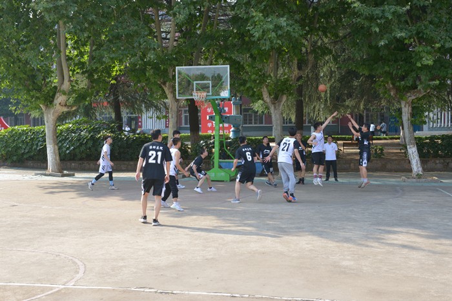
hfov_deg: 43.6
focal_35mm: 45
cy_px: 150
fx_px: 565
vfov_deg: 29.9
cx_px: 226
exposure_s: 1/400
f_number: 10
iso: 1000
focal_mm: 45
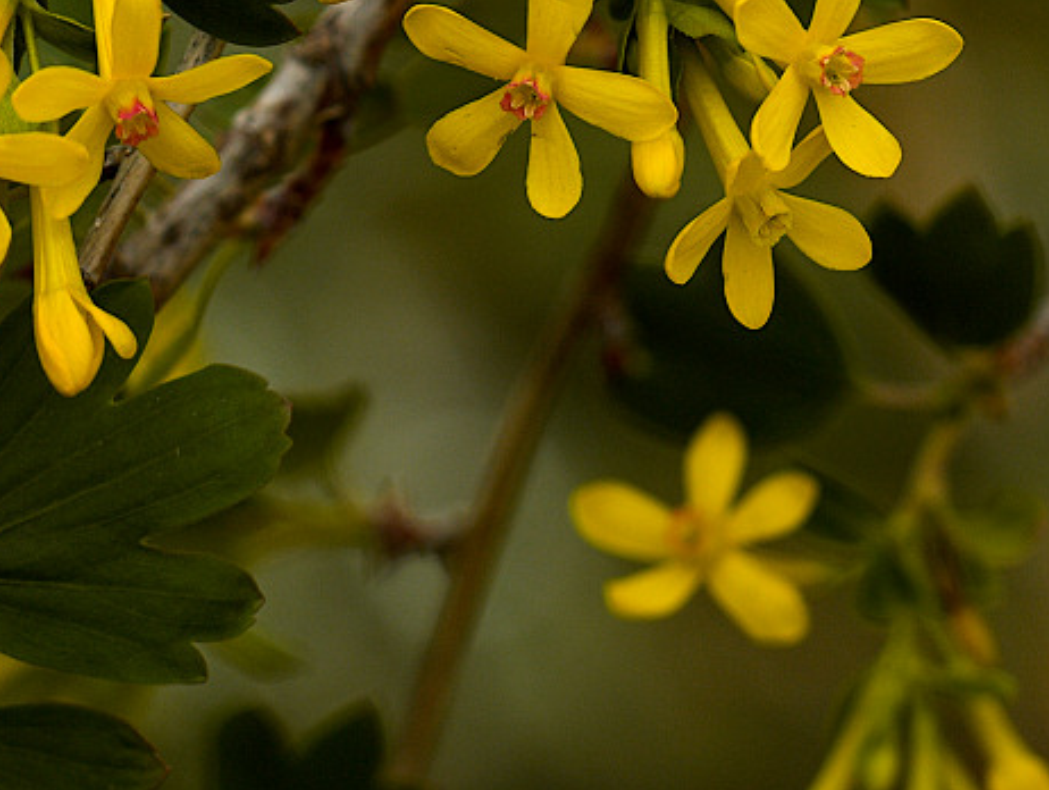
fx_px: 20184
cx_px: 129
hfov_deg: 3.0
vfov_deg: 2.2
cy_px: 56
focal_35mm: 665
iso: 200
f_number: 5
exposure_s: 1/250
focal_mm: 150
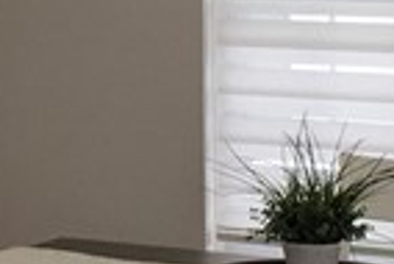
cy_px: -69
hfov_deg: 9.3
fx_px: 2377
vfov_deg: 6.3
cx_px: -108
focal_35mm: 217
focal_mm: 4.15
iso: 40
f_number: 2.2
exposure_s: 1/120
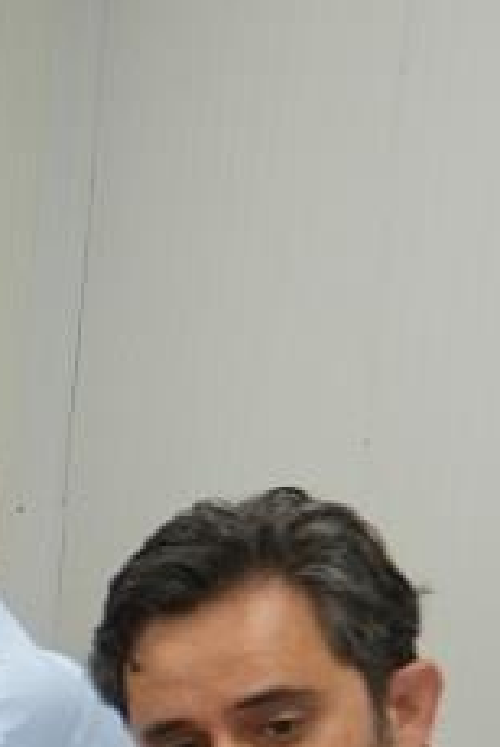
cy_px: 1286
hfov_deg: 4.9
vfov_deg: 9.0
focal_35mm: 219
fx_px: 4548
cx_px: -2161
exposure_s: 1/160
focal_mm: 24
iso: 640
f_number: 4
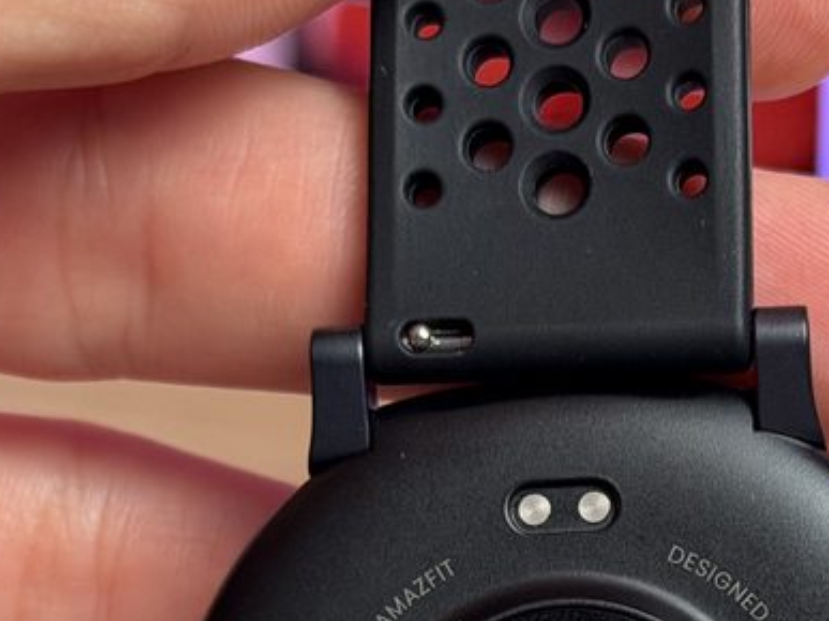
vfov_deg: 9.8
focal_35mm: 149
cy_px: 803
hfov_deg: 13.2
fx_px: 3567
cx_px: 604
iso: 125
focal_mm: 6.76
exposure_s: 1/50
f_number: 1.78
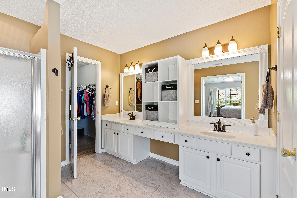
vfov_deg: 77.3
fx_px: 124
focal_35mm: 15
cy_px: 99
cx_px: 148
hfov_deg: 100.4
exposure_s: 1/2.5
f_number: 8
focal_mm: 10
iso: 100
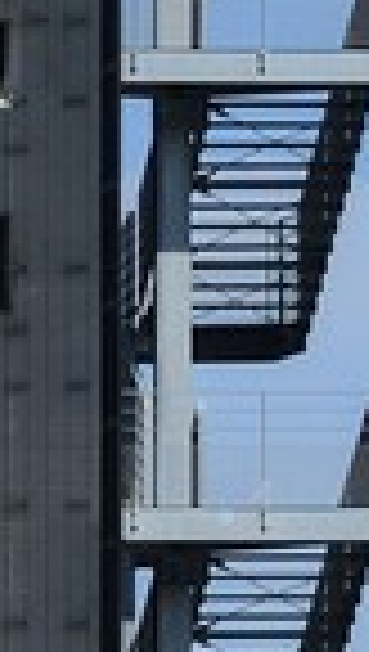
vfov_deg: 2.7
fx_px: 13998
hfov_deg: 1.4
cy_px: 785
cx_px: -2974
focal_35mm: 808
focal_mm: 70
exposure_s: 1/320
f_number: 14
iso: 200
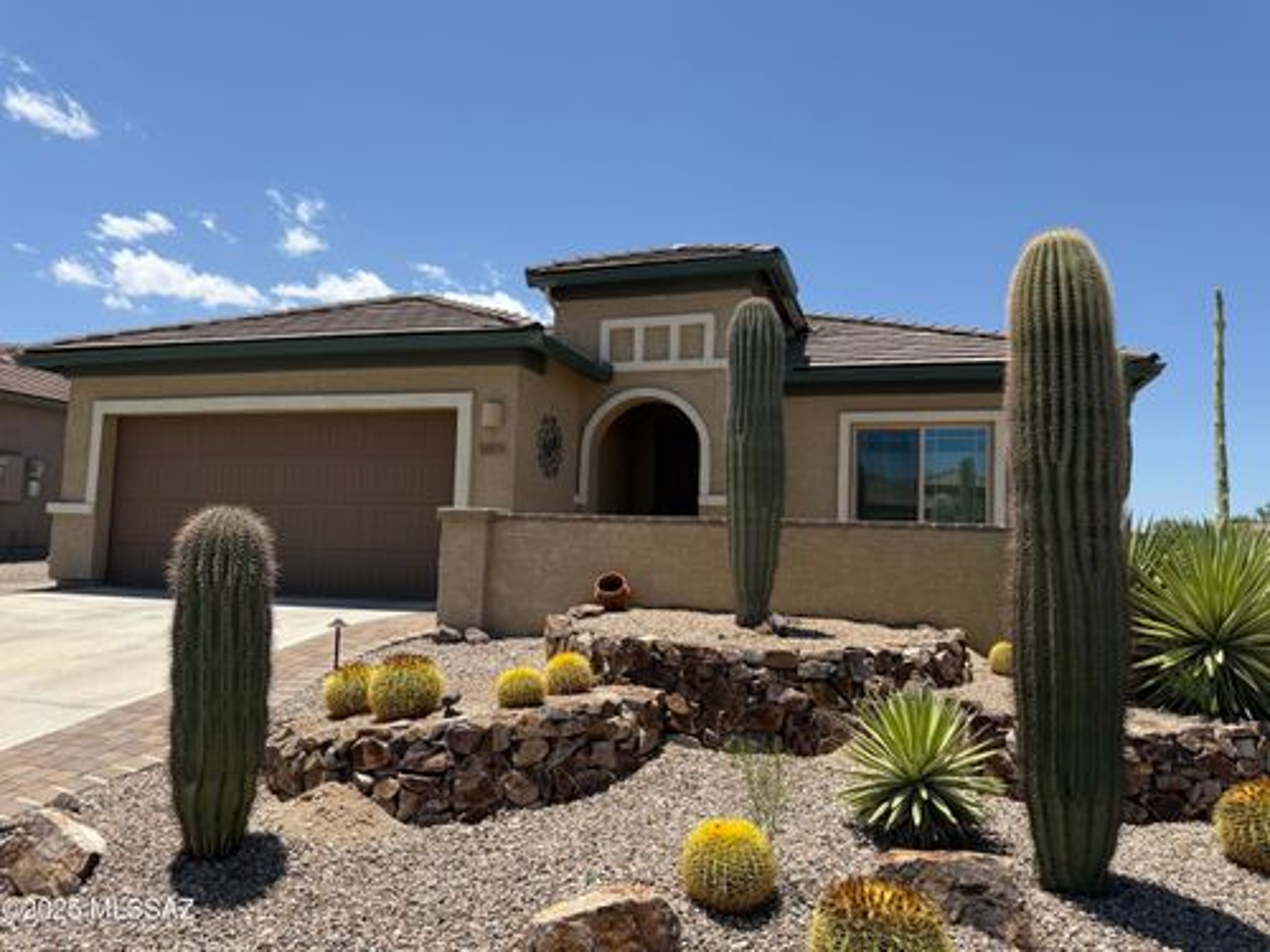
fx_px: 881
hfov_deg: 71.6
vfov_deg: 56.8
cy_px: 476
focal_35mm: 24
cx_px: 635
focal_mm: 6.76
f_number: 1.78
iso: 80
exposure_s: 1/4673
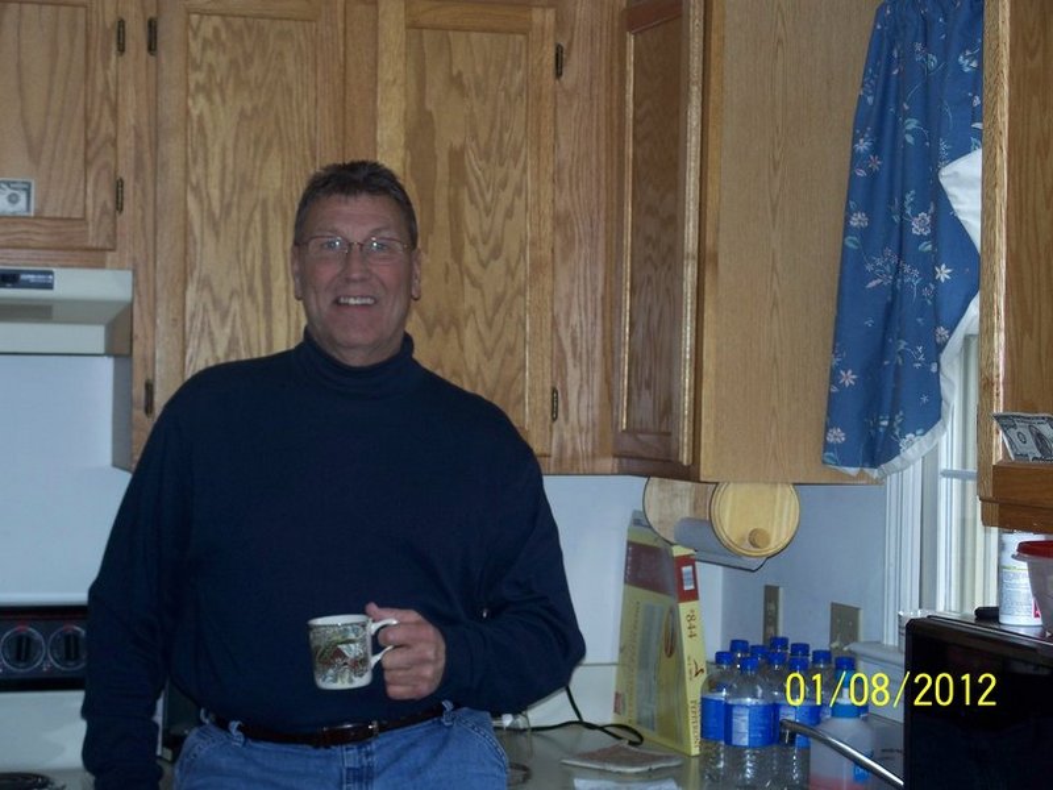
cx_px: 526
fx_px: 2494
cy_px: 395
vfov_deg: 18.0
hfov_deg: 23.8
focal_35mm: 82
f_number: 3.6
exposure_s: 1/125
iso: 200
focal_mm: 17.3
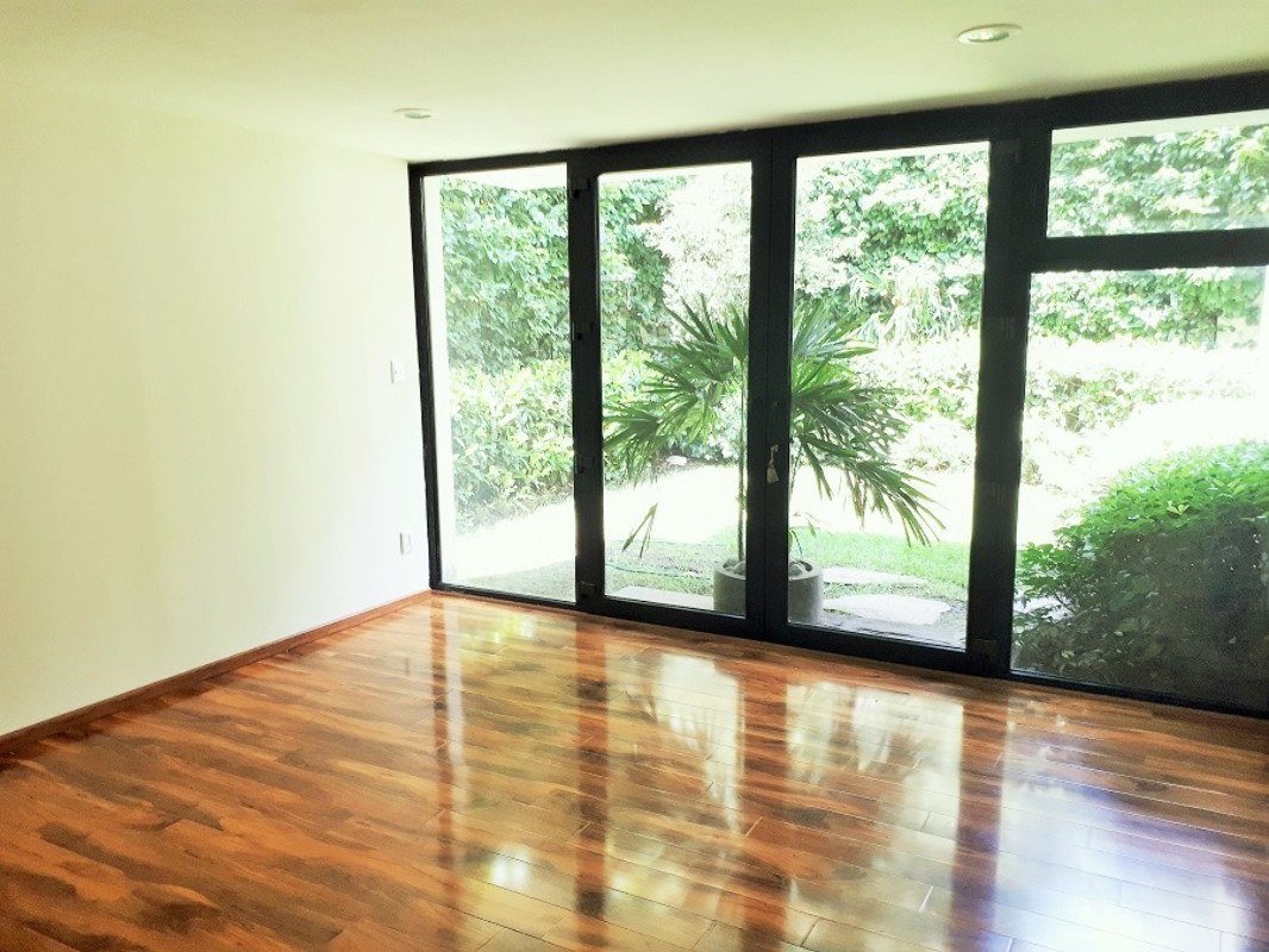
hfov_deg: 65.3
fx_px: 990
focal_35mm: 27
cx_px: 634
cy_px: 476
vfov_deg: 51.4
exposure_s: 1/30
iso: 64
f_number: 1.9
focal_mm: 3.6
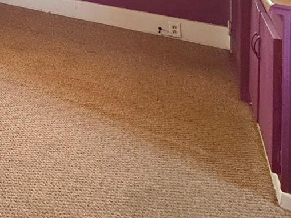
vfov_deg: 24.6
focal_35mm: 44
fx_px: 370
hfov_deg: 29.4
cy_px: -118
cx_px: -129
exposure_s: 1/60
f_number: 2.2
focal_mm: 2.22
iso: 400
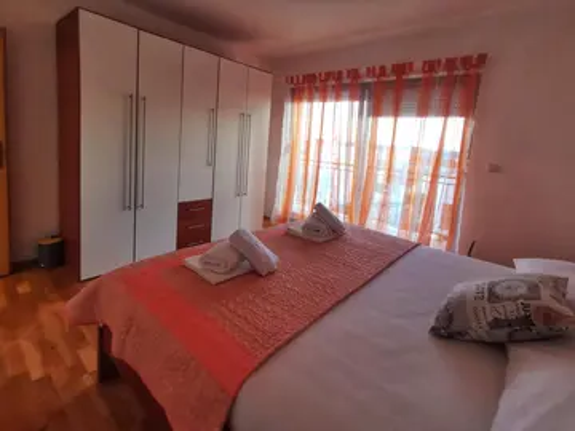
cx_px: 288
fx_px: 266
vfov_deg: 78.1
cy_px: 216
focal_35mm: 16
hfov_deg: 94.5
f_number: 2.2
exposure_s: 1/25
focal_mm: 2.35
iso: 400
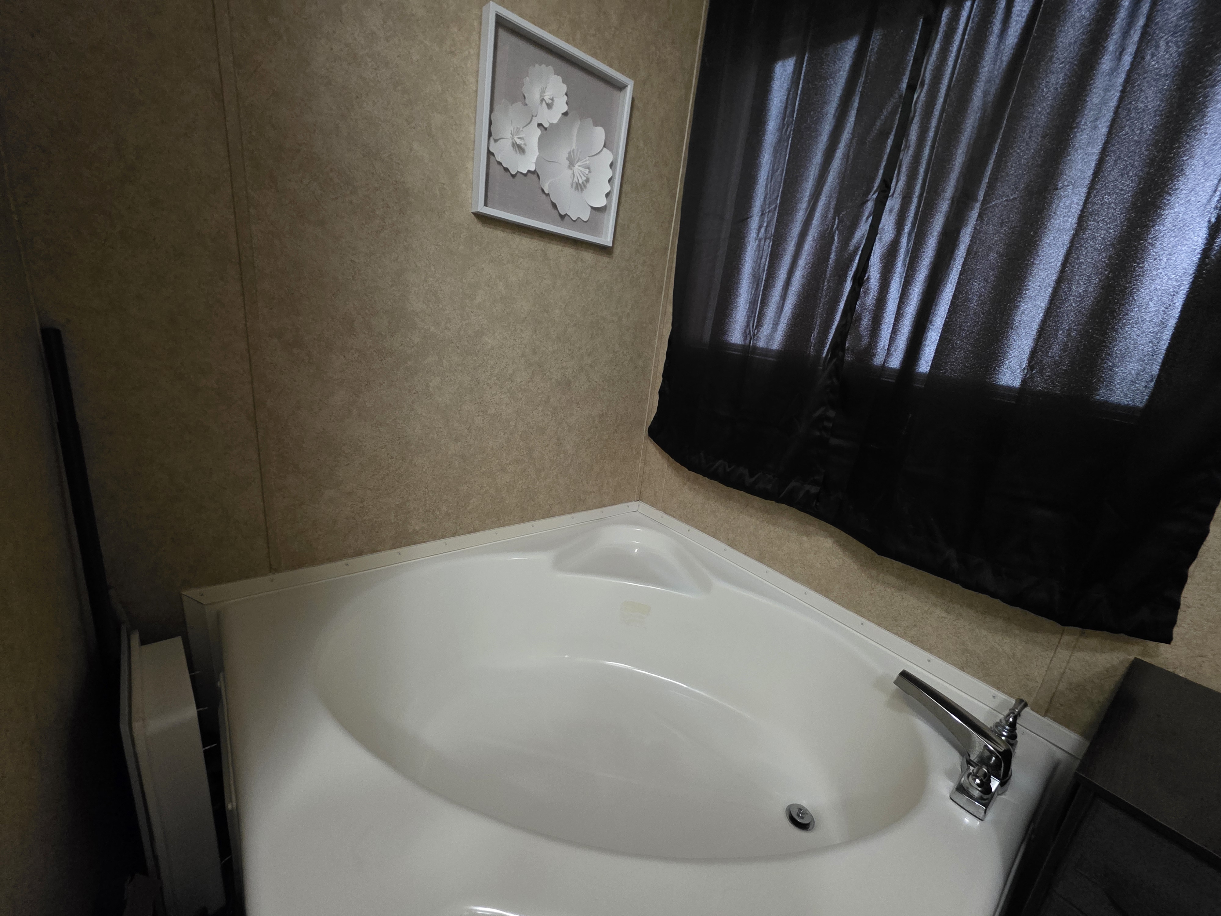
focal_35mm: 13
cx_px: 610
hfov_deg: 106.2
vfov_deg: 89.9
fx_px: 459
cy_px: 458
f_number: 1.9
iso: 1250
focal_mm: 2.2
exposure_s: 1/60
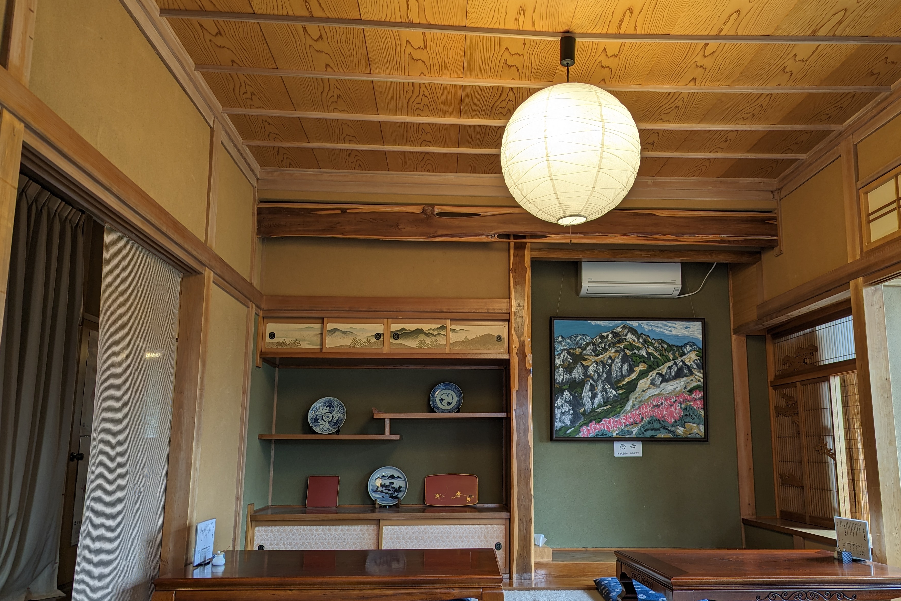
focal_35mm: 29
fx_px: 726
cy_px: 315
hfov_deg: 63.5
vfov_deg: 45.0
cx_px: 495
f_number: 1.85
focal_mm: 6.81
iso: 43
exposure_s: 1/89.1
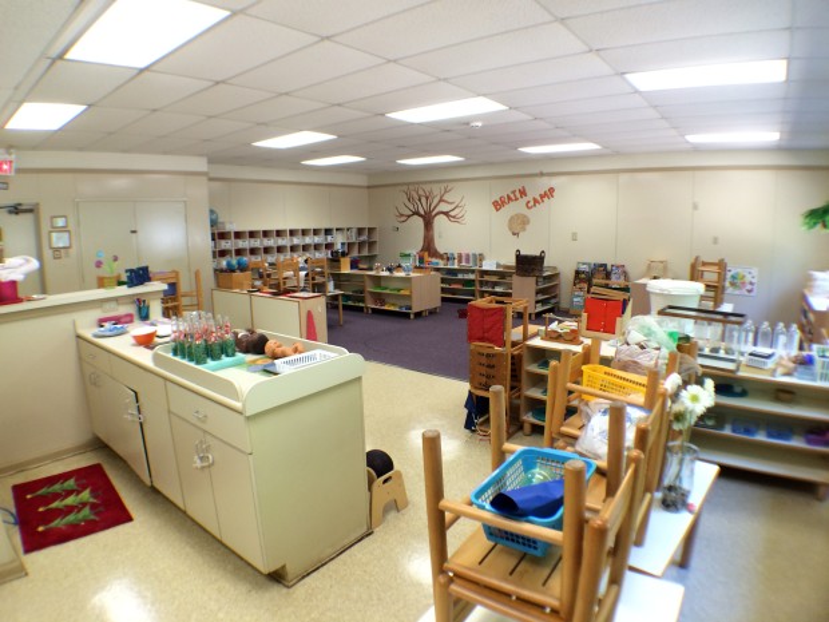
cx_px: 414
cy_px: 311
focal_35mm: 29
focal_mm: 4.15
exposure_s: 1/30
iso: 50
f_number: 2.2
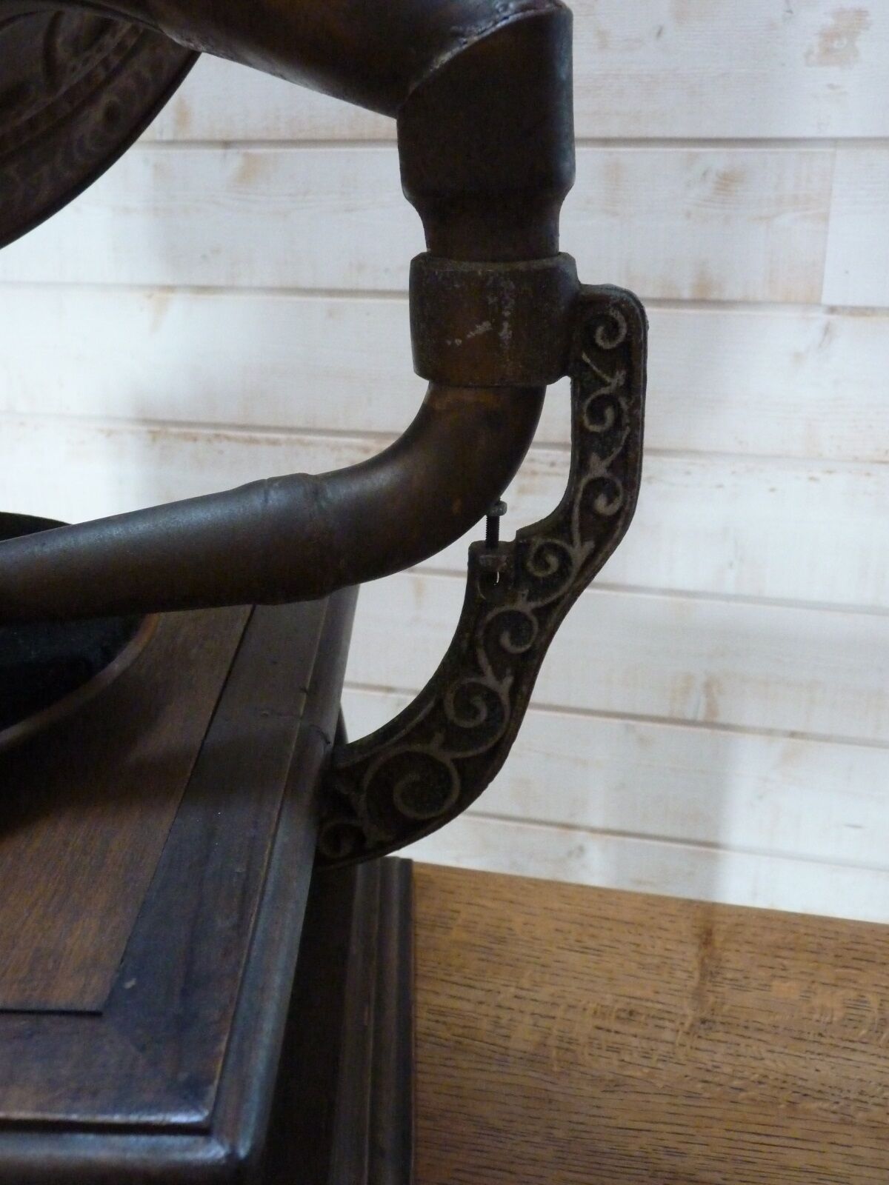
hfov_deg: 41.8
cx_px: 444
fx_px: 1164
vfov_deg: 54.0
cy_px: 592
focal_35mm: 34
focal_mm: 6
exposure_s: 1/40
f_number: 3
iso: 800
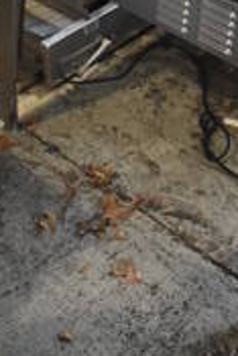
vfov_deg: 24.6
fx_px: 732
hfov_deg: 18.1
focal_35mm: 74
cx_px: 230
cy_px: -74
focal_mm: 18
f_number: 3.5
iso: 1000
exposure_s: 1/125
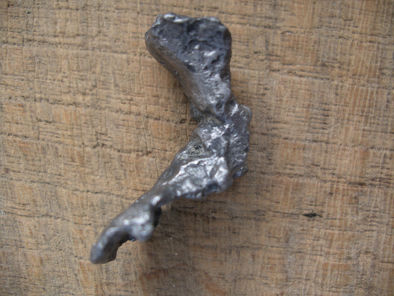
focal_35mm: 37
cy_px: 148
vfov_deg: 38.7
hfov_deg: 50.1
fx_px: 421
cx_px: 197
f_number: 2.8
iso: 100
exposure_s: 1/40
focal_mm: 7.8
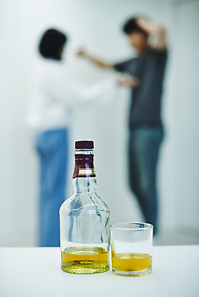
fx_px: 414
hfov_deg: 27.0
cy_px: 148
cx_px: 100
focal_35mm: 50
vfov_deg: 39.6
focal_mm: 50
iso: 1000
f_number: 2.2
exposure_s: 1/640
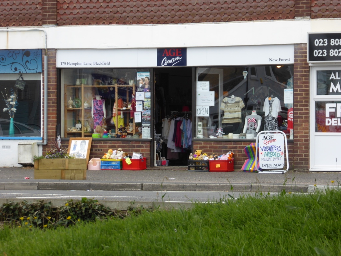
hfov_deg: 10.7
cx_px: 170
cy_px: 128
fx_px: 1822
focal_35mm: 185
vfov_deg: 8.0
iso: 100
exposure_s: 1/100
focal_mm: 33.2
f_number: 5.6
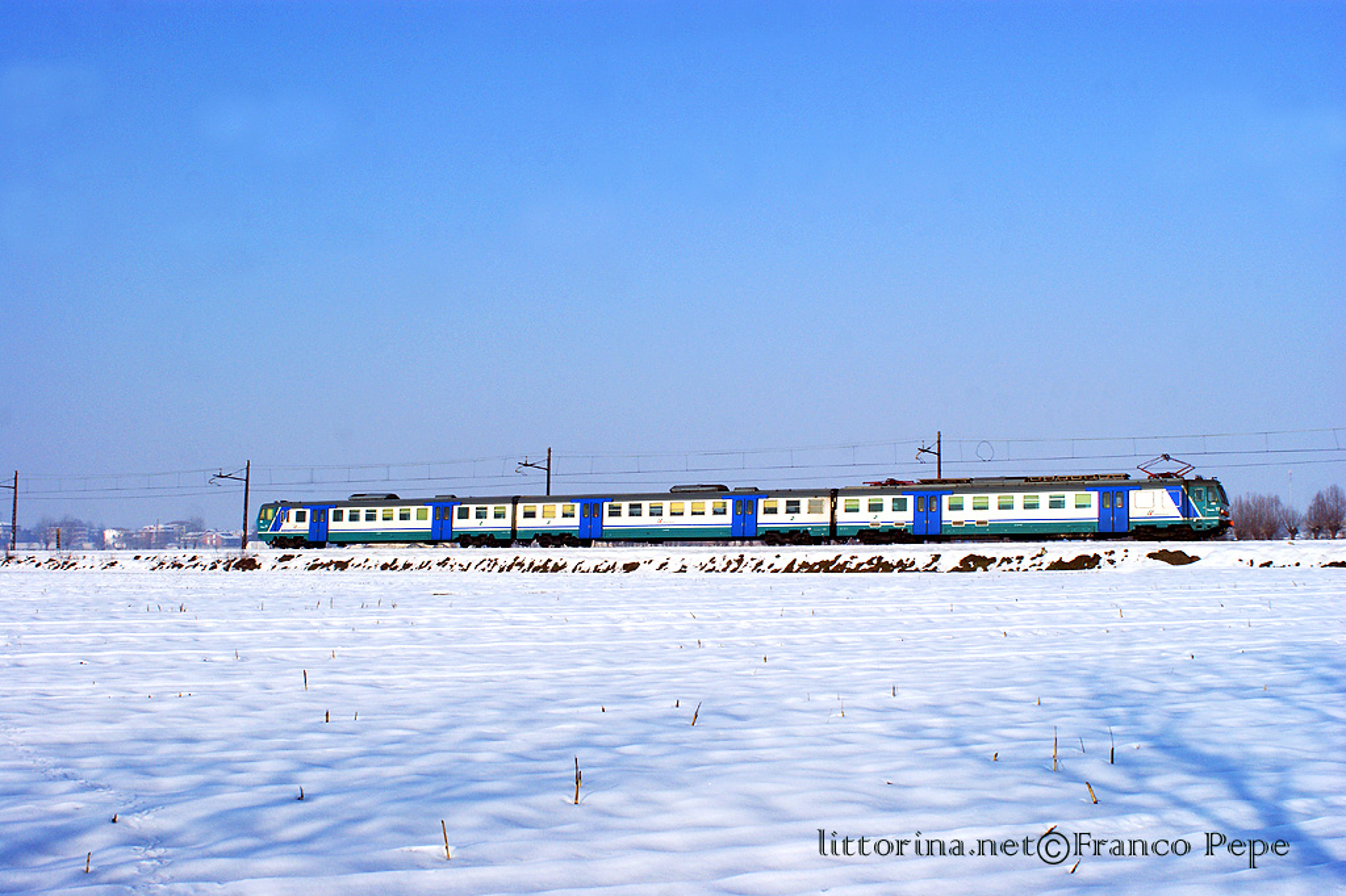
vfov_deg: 29.8
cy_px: 448
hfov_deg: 43.6
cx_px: 673
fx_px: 1682
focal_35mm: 45
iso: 200
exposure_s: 1/640
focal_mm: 30
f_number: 10
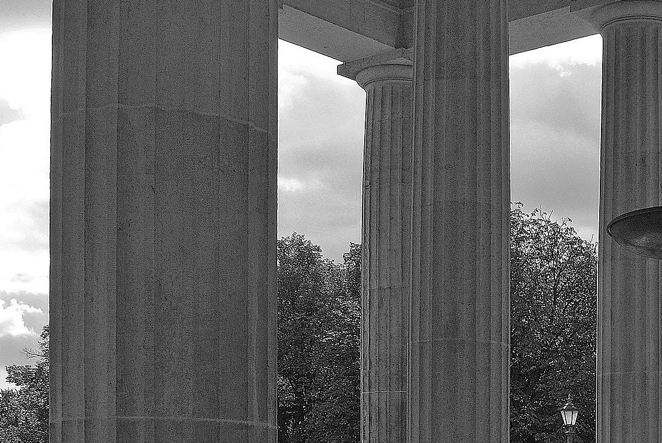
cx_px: 620
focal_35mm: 71
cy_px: 414
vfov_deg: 18.8
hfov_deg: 27.2
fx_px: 1307
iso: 100
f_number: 10
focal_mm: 12.7
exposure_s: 1/125
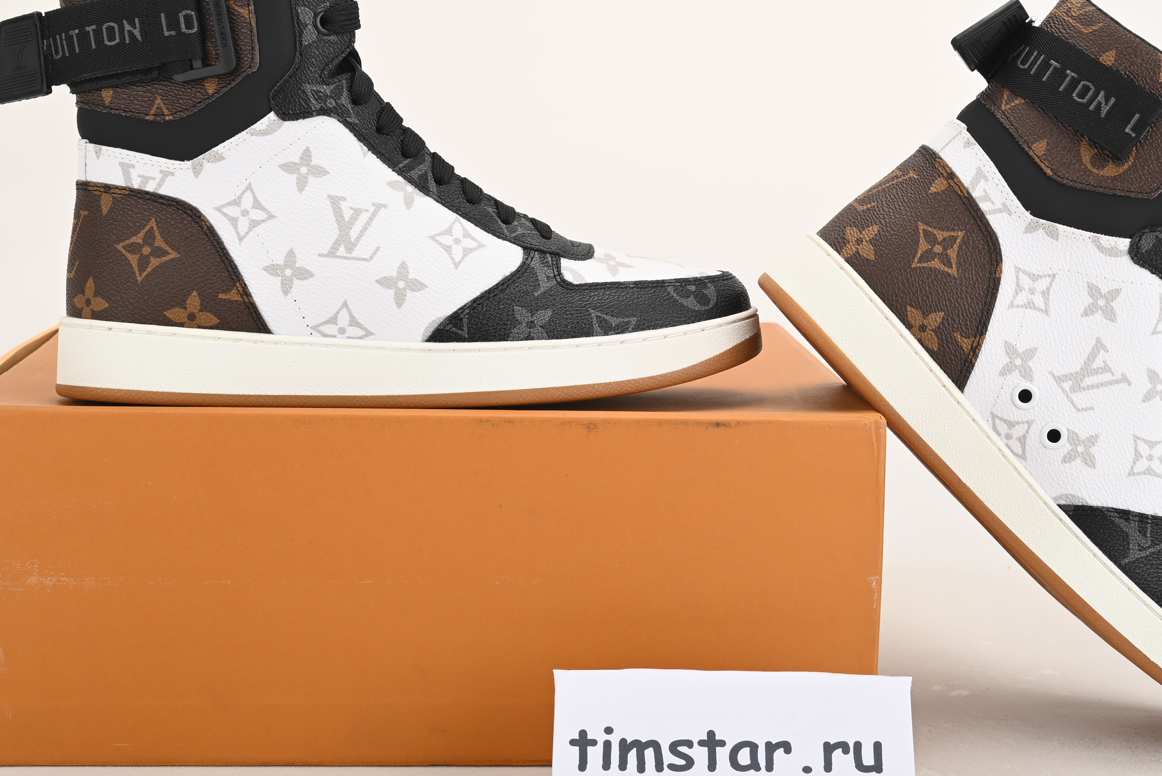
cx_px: 630
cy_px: 327
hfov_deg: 30.5
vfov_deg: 20.6
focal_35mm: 66
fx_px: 2131
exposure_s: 1/200
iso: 100
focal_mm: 41
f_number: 11
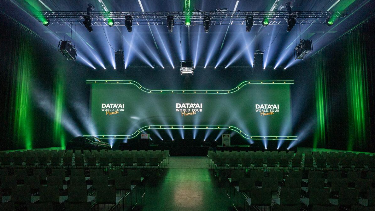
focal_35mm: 19
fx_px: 189
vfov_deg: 58.1
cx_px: 188
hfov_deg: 89.6
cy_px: 122
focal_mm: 18
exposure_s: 1/200
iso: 1600
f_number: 2.8
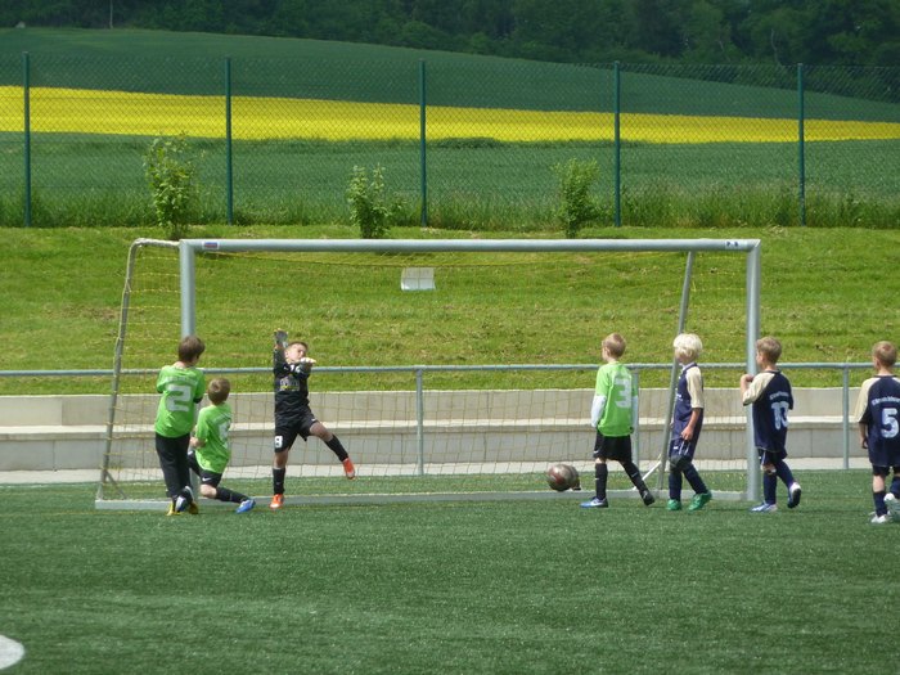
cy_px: 338
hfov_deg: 6.6
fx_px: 7800
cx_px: 450
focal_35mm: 300
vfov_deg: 5.0
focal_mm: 49.2
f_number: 4.9
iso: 160
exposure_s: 1/800
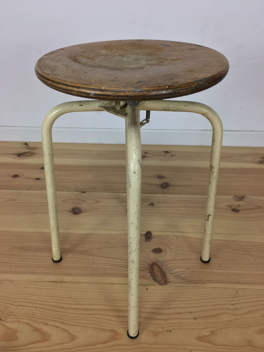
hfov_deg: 48.2
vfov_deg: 61.7
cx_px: 132
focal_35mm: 29
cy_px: 176
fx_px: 295
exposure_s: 1/33
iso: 40
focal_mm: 4.15
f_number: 2.2
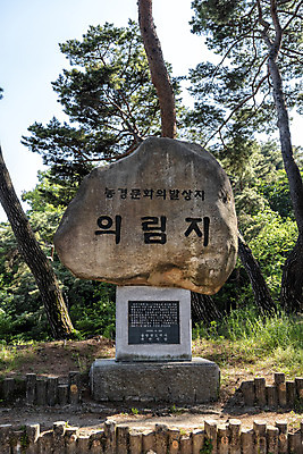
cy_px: 227
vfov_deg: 53.1
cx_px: 152
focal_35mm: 36
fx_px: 454
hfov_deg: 36.9
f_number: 5.6
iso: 100
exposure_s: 1/125
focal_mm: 36
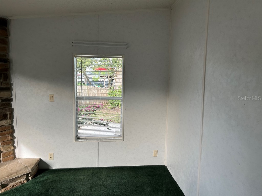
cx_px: 131
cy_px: 98
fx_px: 197
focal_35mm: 26
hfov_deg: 67.3
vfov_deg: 53.1
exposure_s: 1/121
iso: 64
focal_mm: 5.7
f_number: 1.5
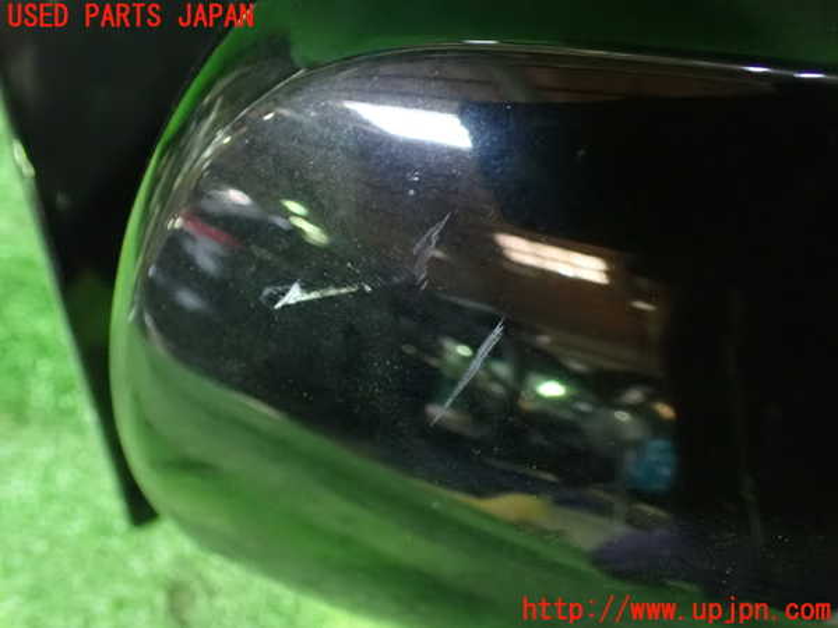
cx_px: 419
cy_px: 314
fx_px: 726
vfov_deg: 46.8
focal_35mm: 30
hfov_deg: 60.0
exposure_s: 1/20
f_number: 2.3
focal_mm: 5.4
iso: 1600
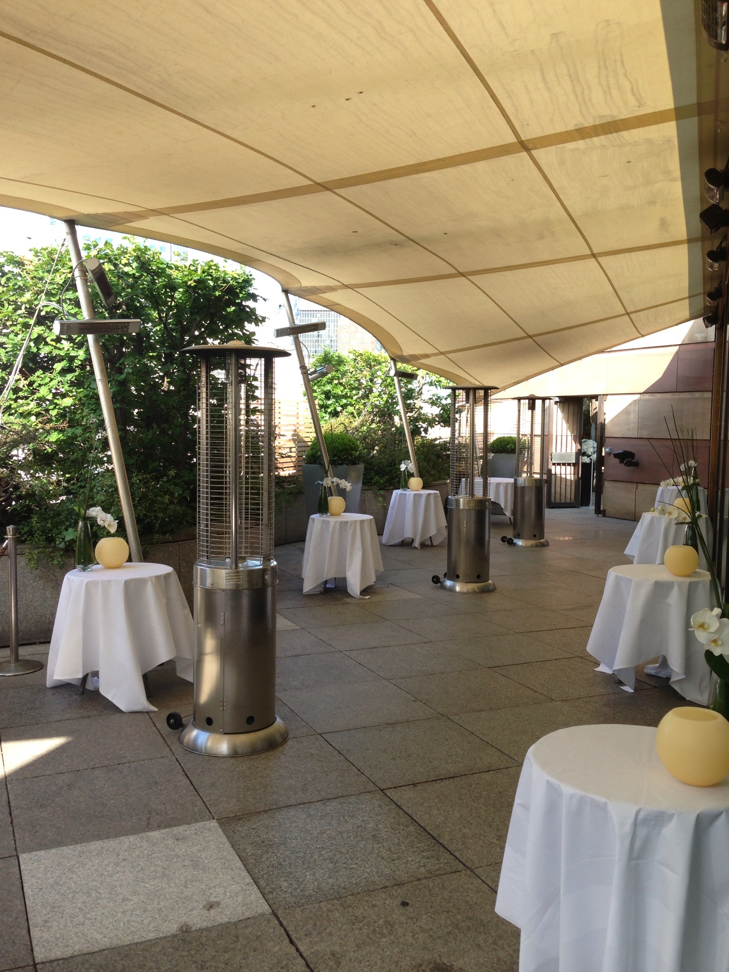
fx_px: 927
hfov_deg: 42.9
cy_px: 486
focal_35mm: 33
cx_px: 364
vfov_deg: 55.4
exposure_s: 1/193
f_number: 2.4
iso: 50
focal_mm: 4.13
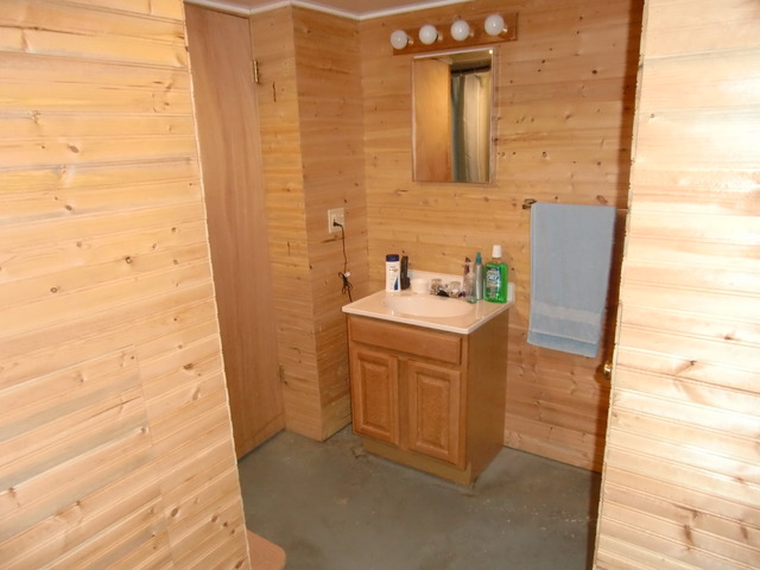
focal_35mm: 24
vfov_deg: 56.8
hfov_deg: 71.6
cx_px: 380
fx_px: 527
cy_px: 285
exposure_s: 1/50
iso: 400
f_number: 3.2
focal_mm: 4.3
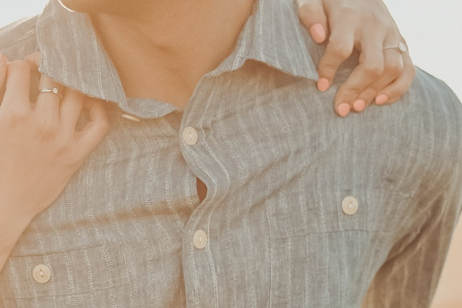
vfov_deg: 8.8
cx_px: 70
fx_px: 1989
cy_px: 249
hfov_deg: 13.2
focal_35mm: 155
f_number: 2.2
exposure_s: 1/1000
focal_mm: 35
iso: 100
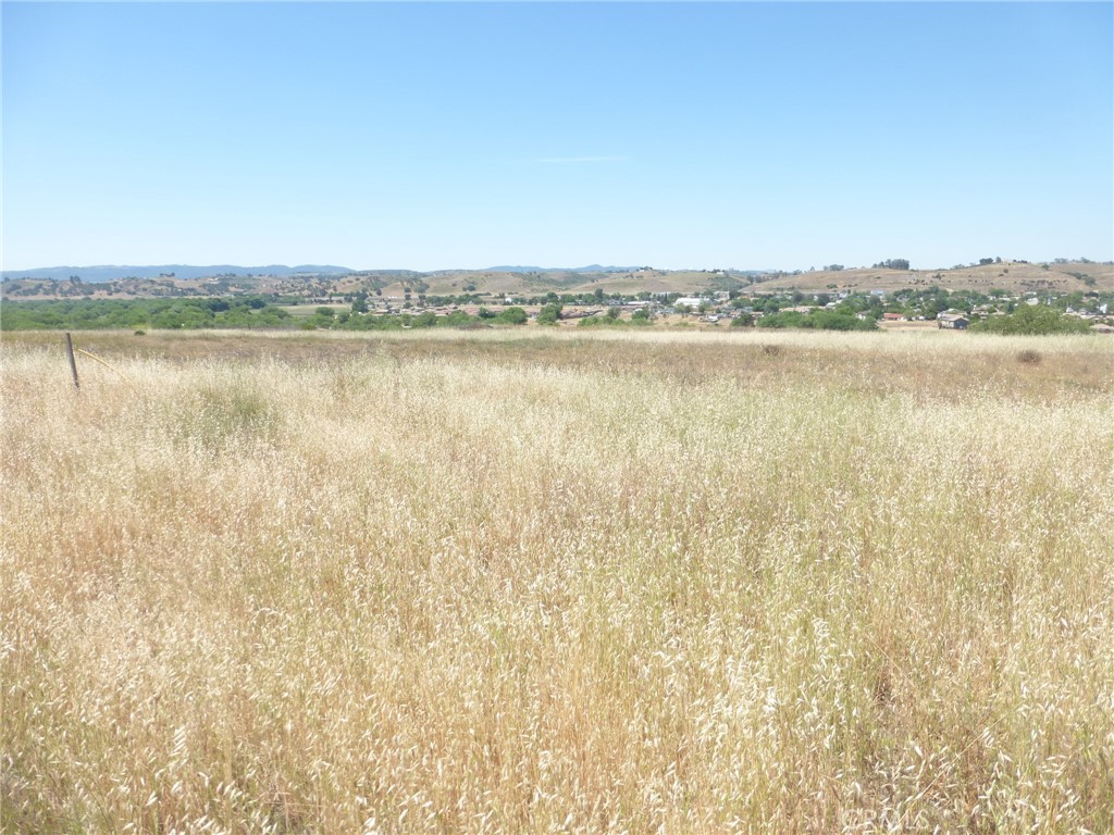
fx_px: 772
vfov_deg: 56.8
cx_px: 557
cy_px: 418
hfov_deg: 71.6
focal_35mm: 24
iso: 100
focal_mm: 4.3
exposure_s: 1/640
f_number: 4
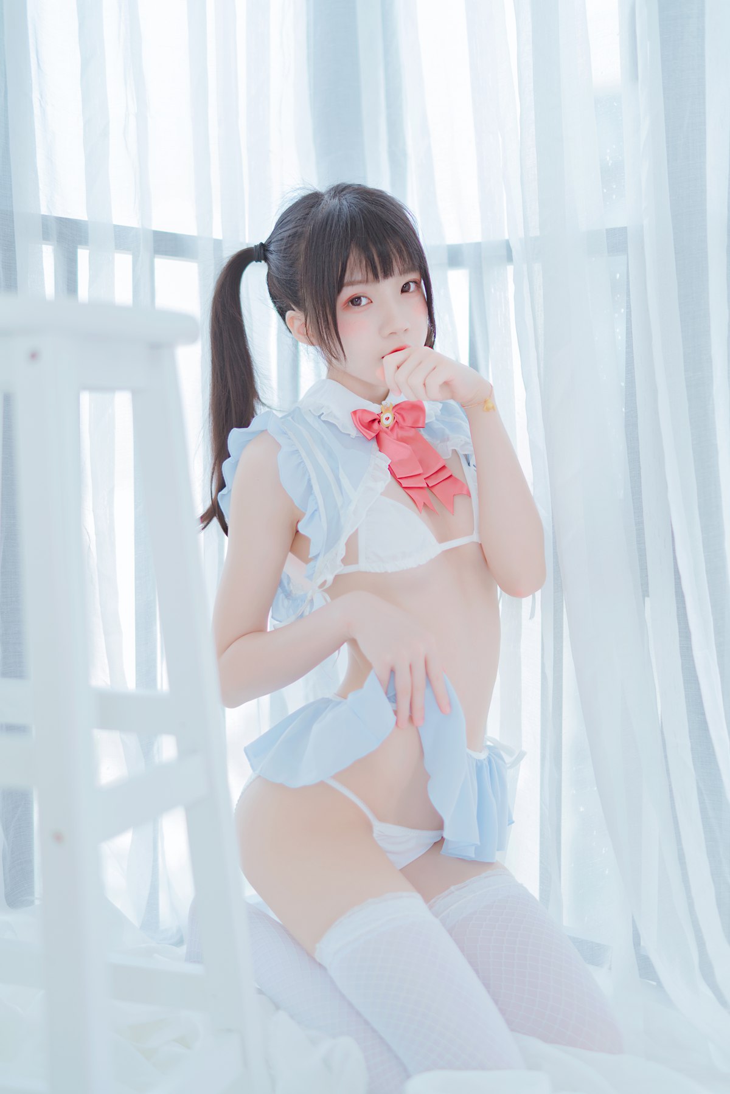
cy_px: 547
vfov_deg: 39.6
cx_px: 365
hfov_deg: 27.0
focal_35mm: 50
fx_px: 1520
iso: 100
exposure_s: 1/250
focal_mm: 50
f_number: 1.4
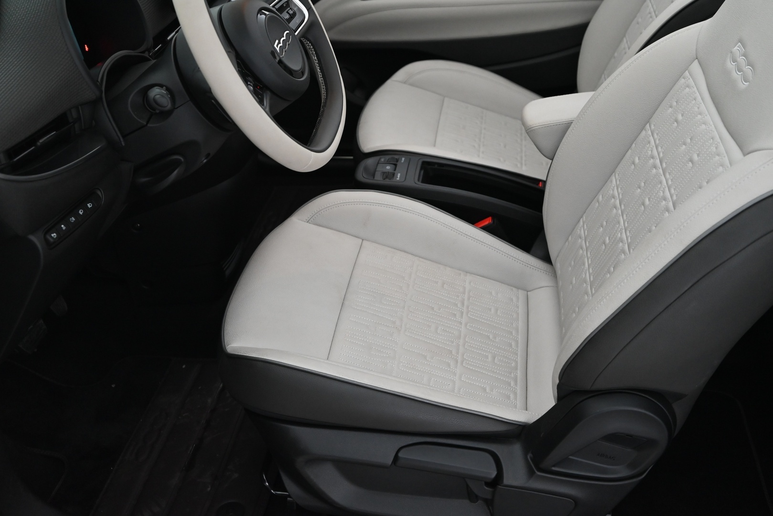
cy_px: 258
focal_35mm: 41
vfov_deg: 32.6
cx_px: 386
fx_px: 880
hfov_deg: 47.4
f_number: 5.6
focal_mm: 41
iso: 3200
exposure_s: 1/80
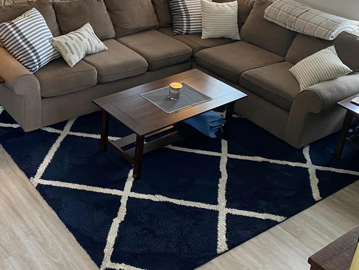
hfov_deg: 39.5
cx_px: 98
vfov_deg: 30.2
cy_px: 60
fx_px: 487
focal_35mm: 47
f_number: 1.8
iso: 160
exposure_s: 1/60
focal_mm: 4.25
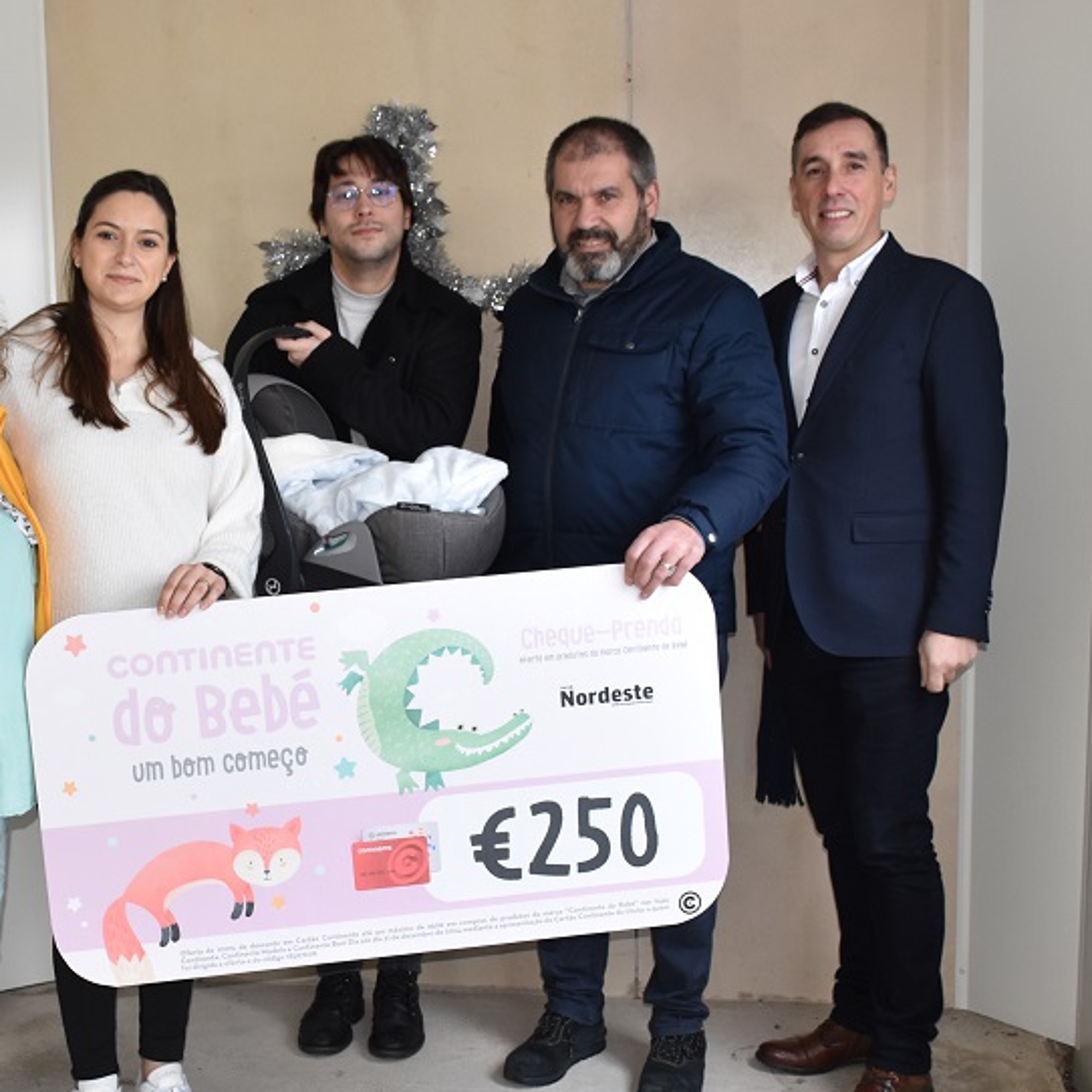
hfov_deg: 35.7
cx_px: 363
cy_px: 606
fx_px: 1677
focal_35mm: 47
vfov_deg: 36.0
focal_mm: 20
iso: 800
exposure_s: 1/100
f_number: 5
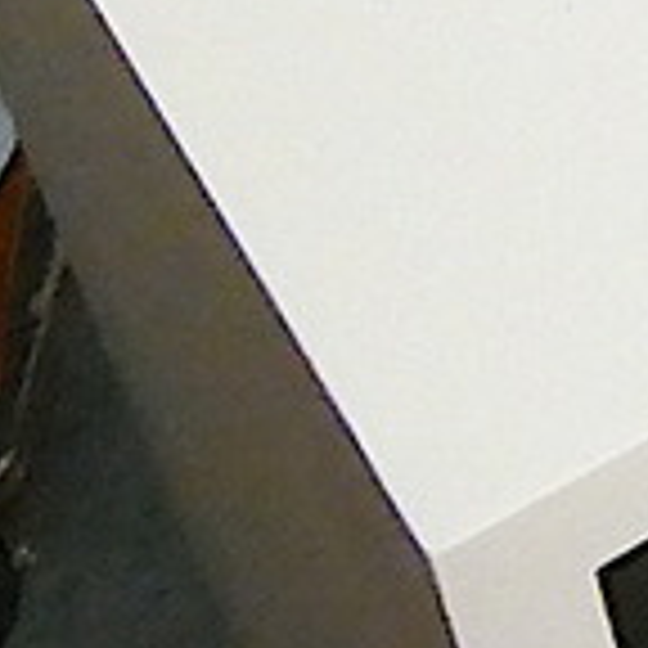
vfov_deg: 11.3
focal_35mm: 141
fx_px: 2986
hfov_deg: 10.1
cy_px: -598
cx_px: 1764
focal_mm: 4.3
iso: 1600
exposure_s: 1/50
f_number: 5.6
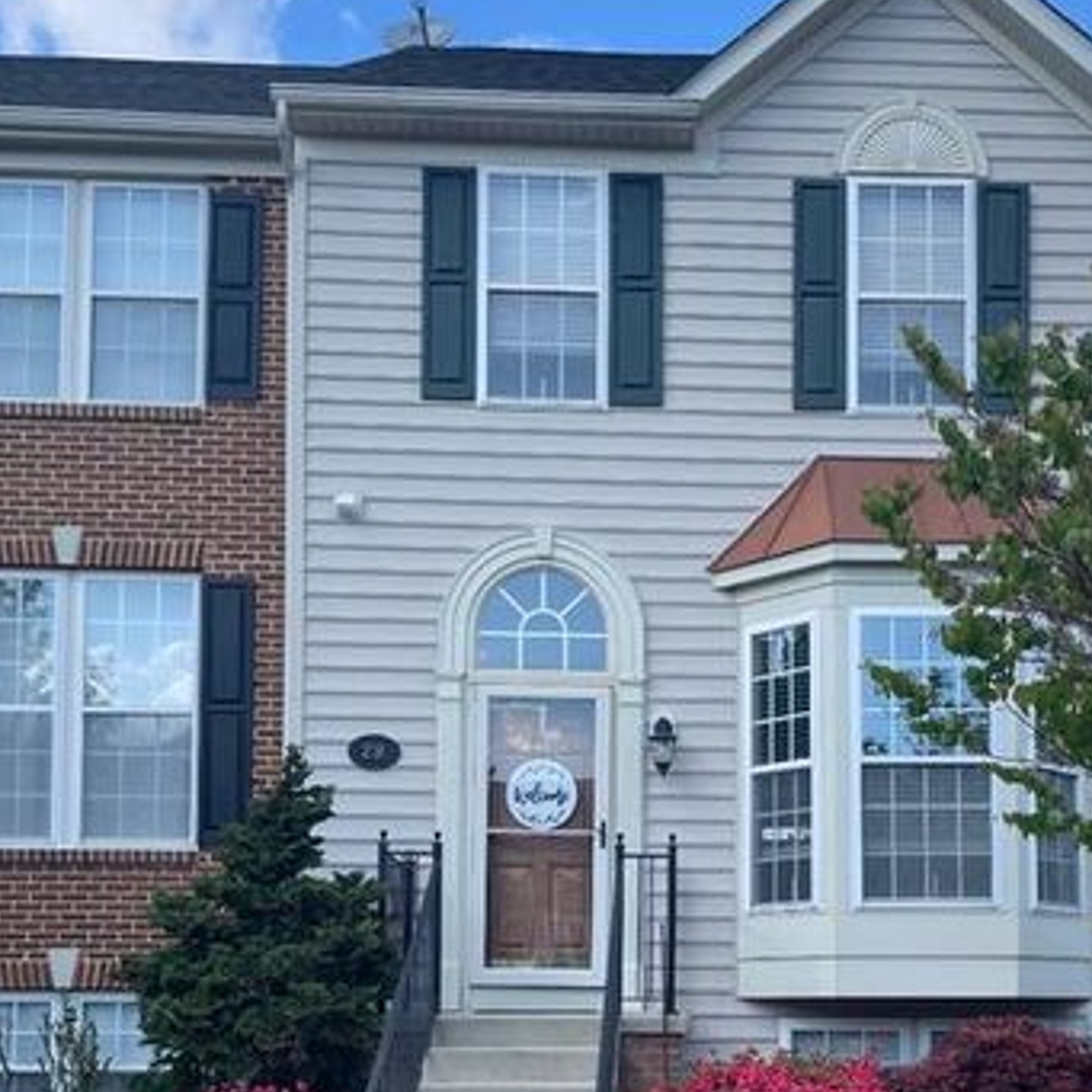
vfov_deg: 35.9
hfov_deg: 37.1
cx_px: 743
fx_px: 1606
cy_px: 917
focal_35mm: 45
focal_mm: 4.2
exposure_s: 1/1024
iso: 32
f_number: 1.6
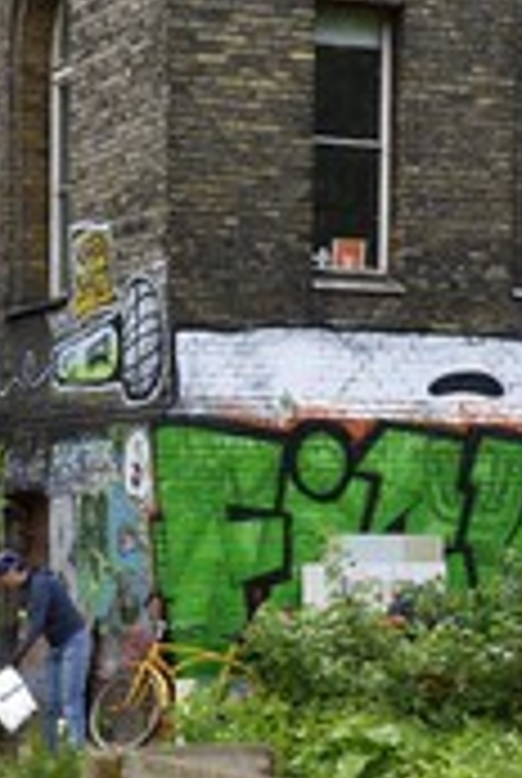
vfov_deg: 16.8
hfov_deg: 11.4
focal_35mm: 121
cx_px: 263
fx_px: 2621
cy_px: 616
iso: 400
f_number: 11
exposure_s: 1/160
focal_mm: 50
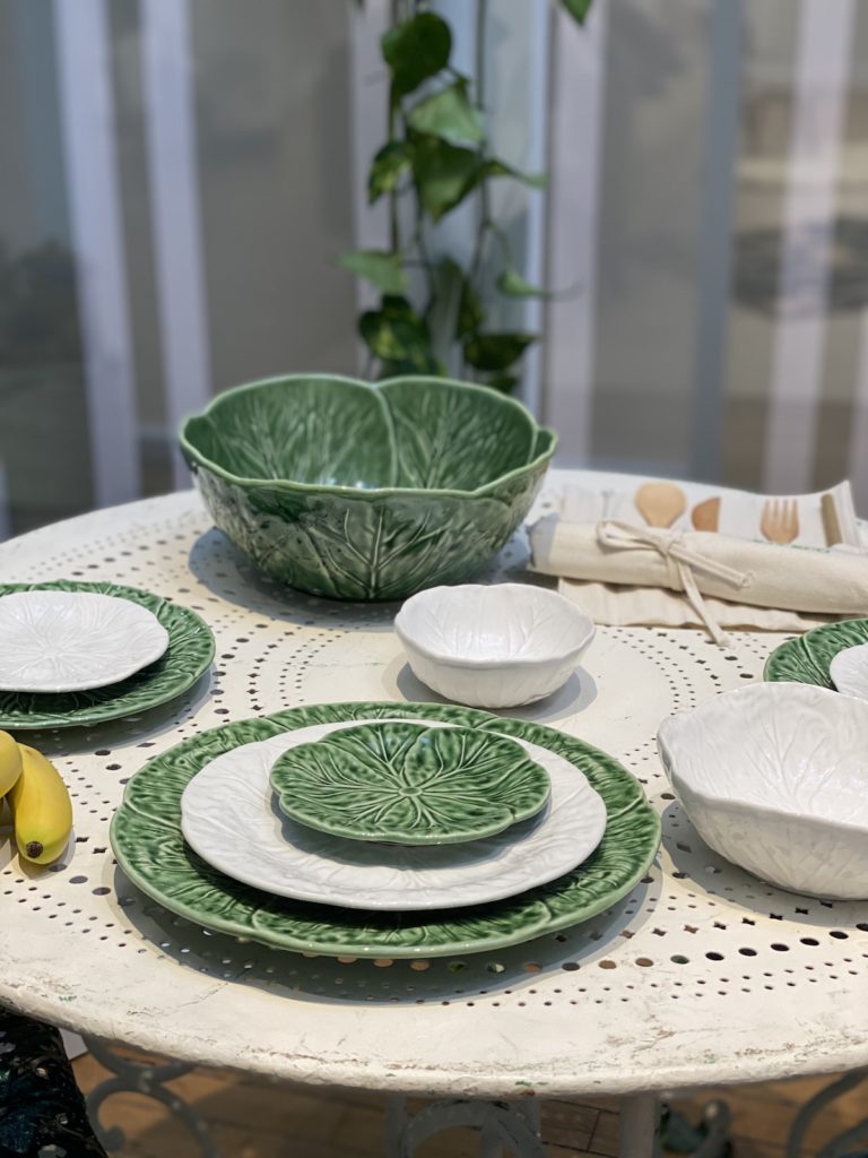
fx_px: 1739
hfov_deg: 28.0
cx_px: 434
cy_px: 579
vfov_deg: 36.8
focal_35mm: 52
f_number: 2
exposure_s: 1/100
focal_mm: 6
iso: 100
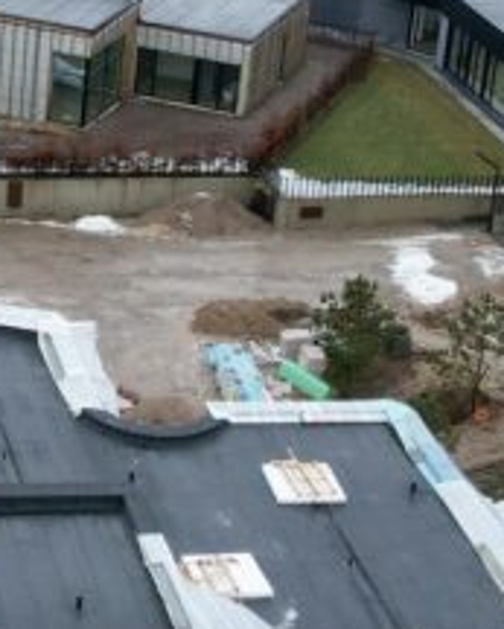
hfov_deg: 15.2
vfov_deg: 19.5
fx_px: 1826
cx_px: -87
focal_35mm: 98
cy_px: 266
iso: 110
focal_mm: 8.38
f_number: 2.8
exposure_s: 1/90
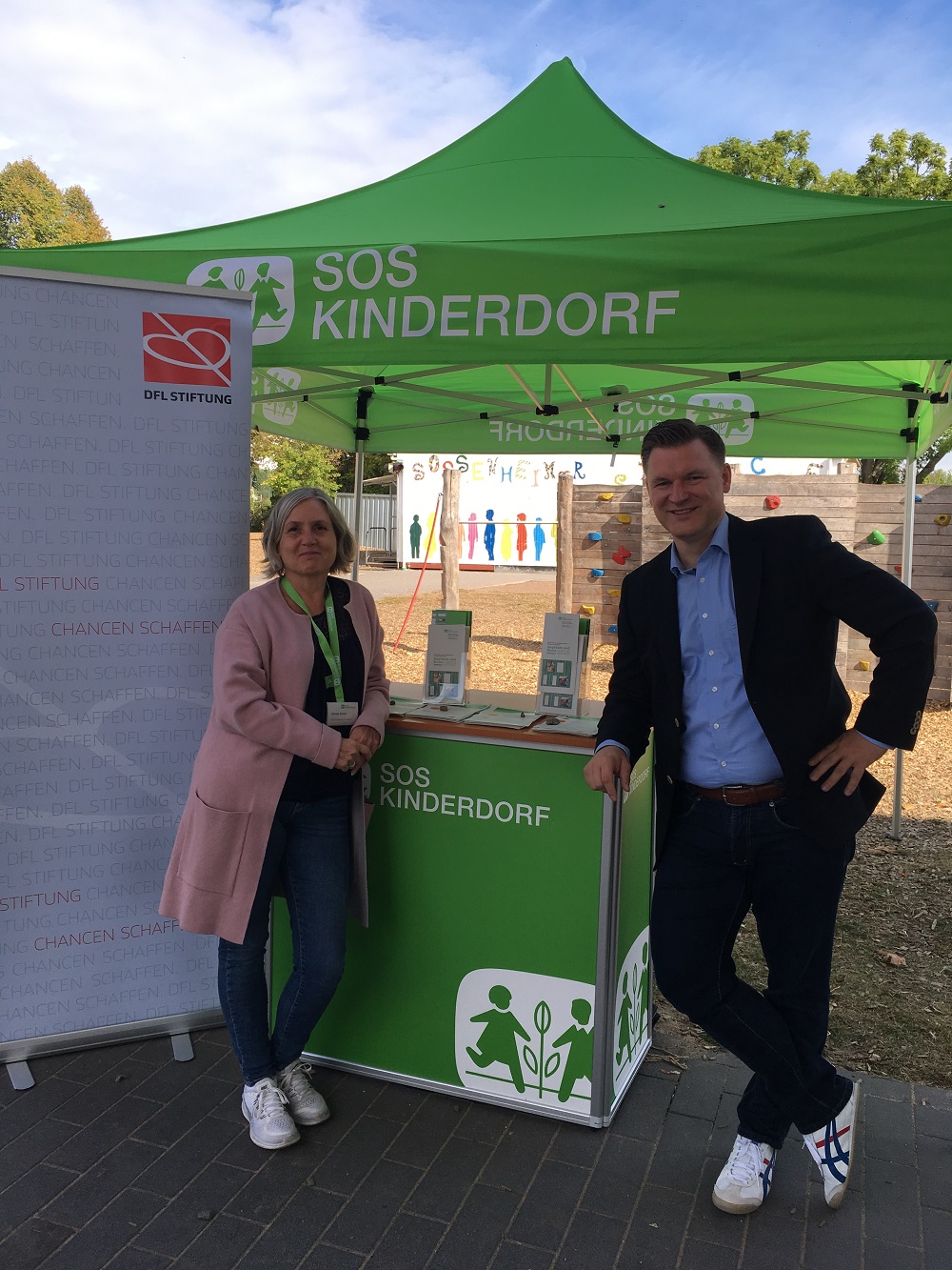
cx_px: 476
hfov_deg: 48.2
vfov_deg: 61.7
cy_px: 635
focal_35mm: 29
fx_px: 1063
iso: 25
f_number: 2.2
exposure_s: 1/699
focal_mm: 4.15
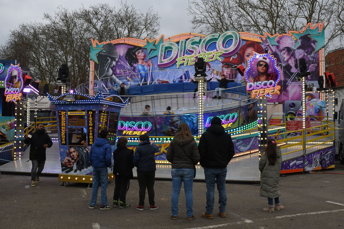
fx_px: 373
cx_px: 172
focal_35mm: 39
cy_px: 114
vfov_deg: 34.2
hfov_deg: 49.6
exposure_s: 1/160
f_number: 13
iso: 800
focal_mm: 26
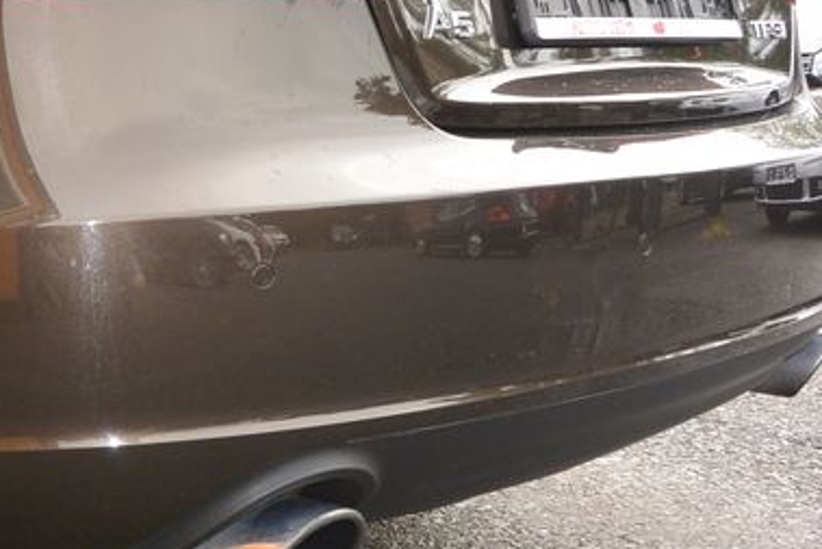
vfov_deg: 18.6
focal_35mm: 73
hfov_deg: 24.5
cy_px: 175
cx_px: -219
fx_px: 1667
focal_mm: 10
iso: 160
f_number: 4.5
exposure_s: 1/250
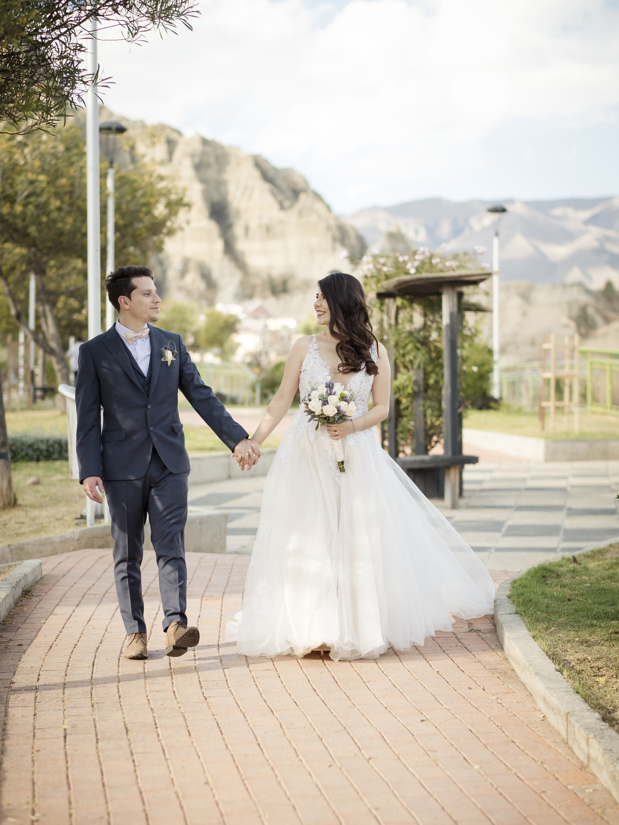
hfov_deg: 16.1
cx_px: 311
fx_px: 2194
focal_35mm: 92
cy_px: 428
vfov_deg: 21.3
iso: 400
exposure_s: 1/2000
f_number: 2
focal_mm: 56
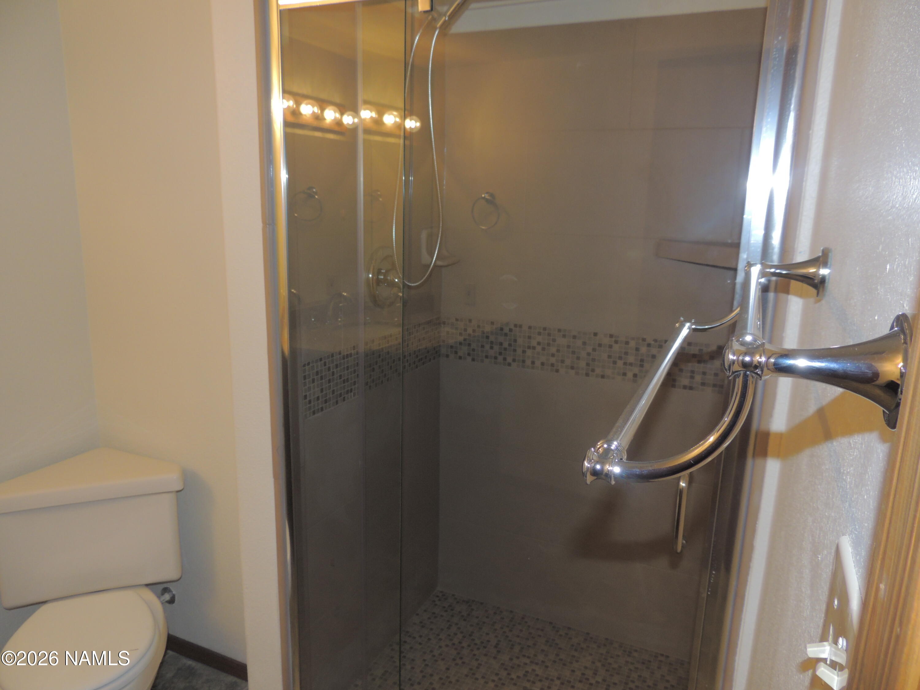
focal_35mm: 24
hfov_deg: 71.6
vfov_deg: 56.8
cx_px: 460
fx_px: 638
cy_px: 345
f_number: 3
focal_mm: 4.3
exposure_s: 1/30
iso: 200
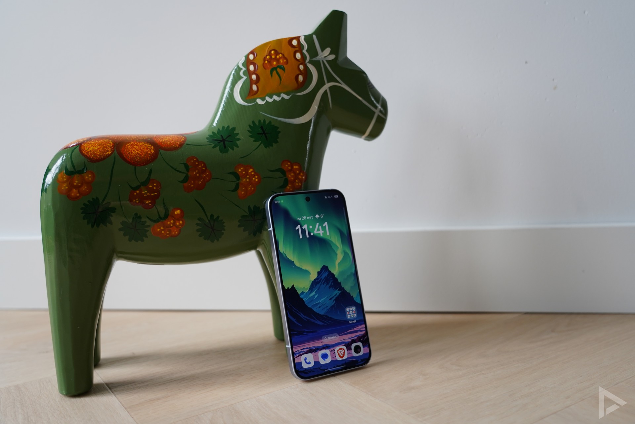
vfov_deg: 41.1
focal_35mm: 32
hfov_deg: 58.7
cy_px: 212
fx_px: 564
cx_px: 318
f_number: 4
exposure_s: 1/160
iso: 640
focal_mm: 32
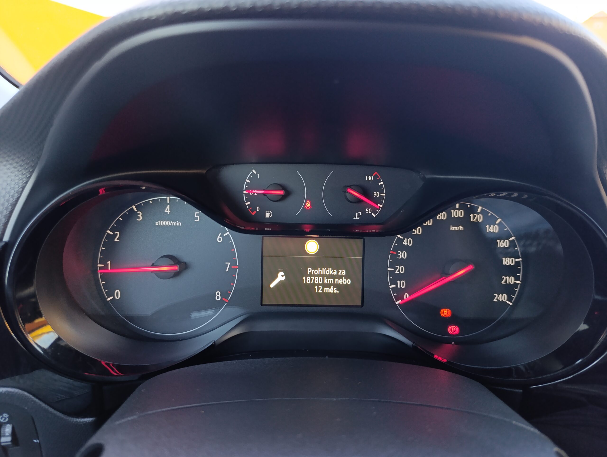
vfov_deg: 59.0
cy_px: 228
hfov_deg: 73.8
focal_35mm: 23
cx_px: 304
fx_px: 404
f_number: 1.6
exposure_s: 1/100
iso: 800
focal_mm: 6.14
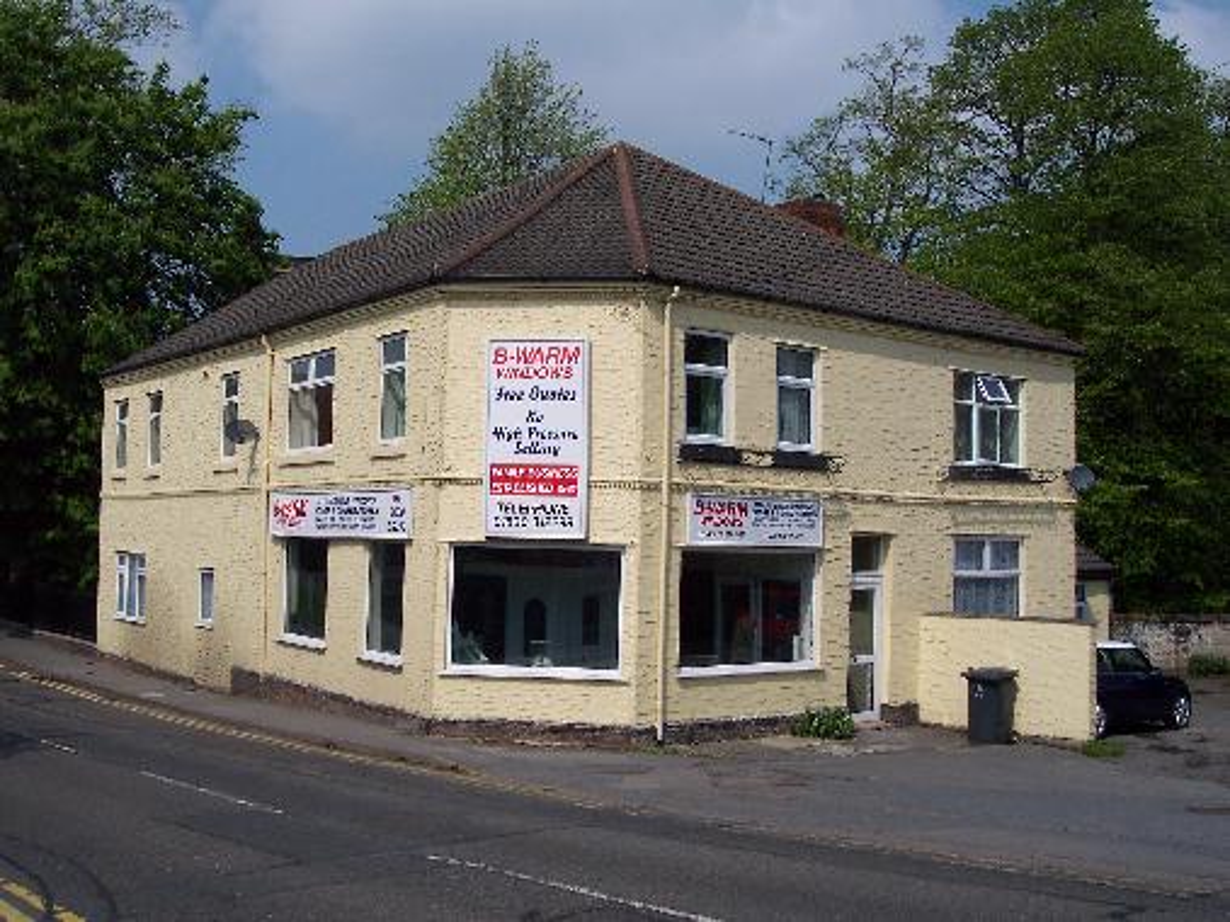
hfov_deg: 49.0
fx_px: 1350
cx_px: 615
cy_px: 461
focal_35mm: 38
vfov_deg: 37.7
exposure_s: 1/1000
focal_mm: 8
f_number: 4.8
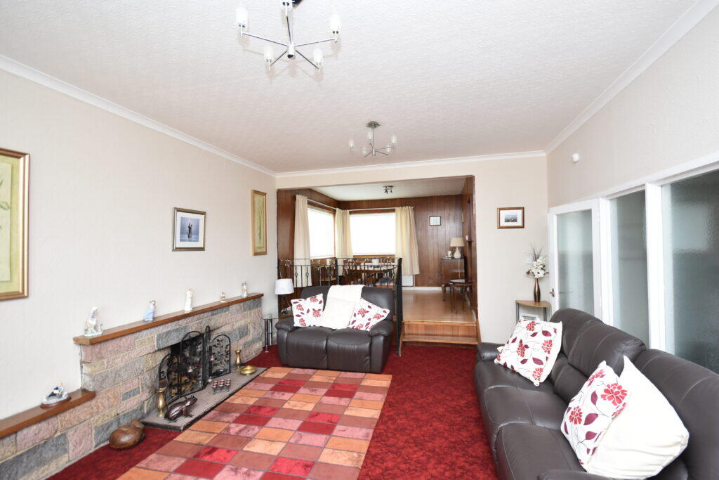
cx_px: 360
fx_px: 300
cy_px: 240
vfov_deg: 77.3
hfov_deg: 100.4
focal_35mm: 15
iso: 450
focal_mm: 10
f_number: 4
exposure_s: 1/60
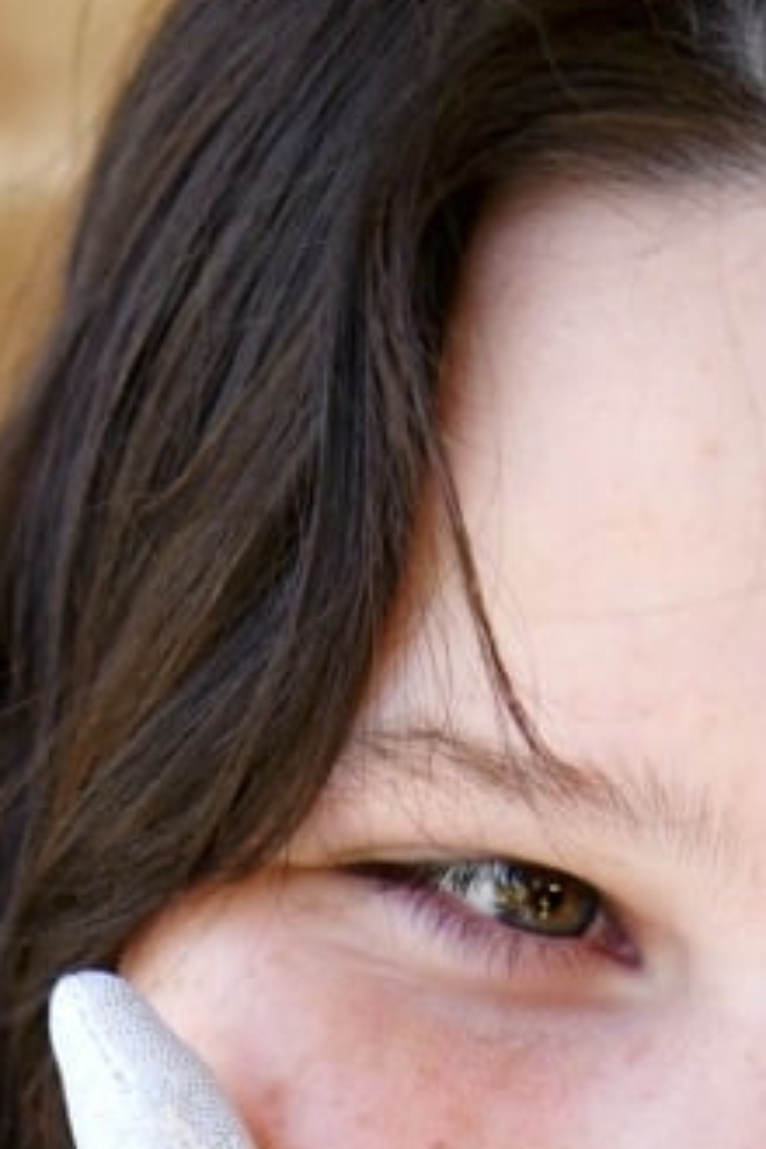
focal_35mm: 143
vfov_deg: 12.9
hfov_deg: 9.6
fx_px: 4564
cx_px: 390
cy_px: 2127
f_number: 4
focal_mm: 35
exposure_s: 1/200
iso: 100
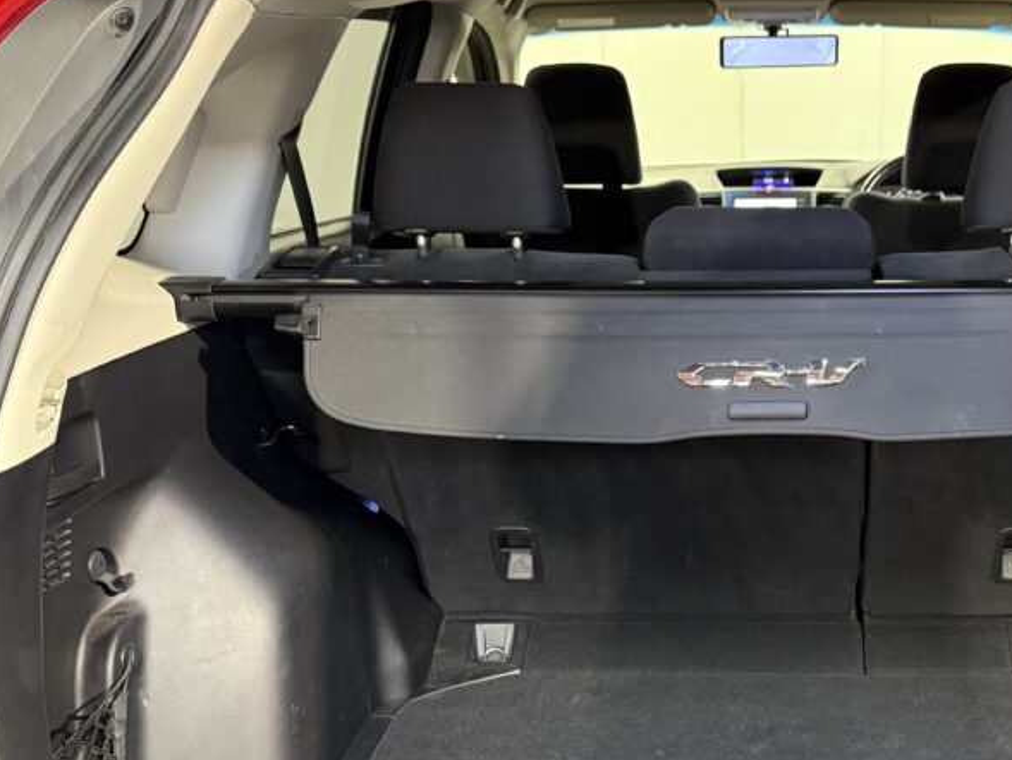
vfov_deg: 32.3
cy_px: 564
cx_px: 754
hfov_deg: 41.7
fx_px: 1287
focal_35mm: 44
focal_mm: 6.76
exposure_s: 1/50
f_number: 1.78
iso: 640
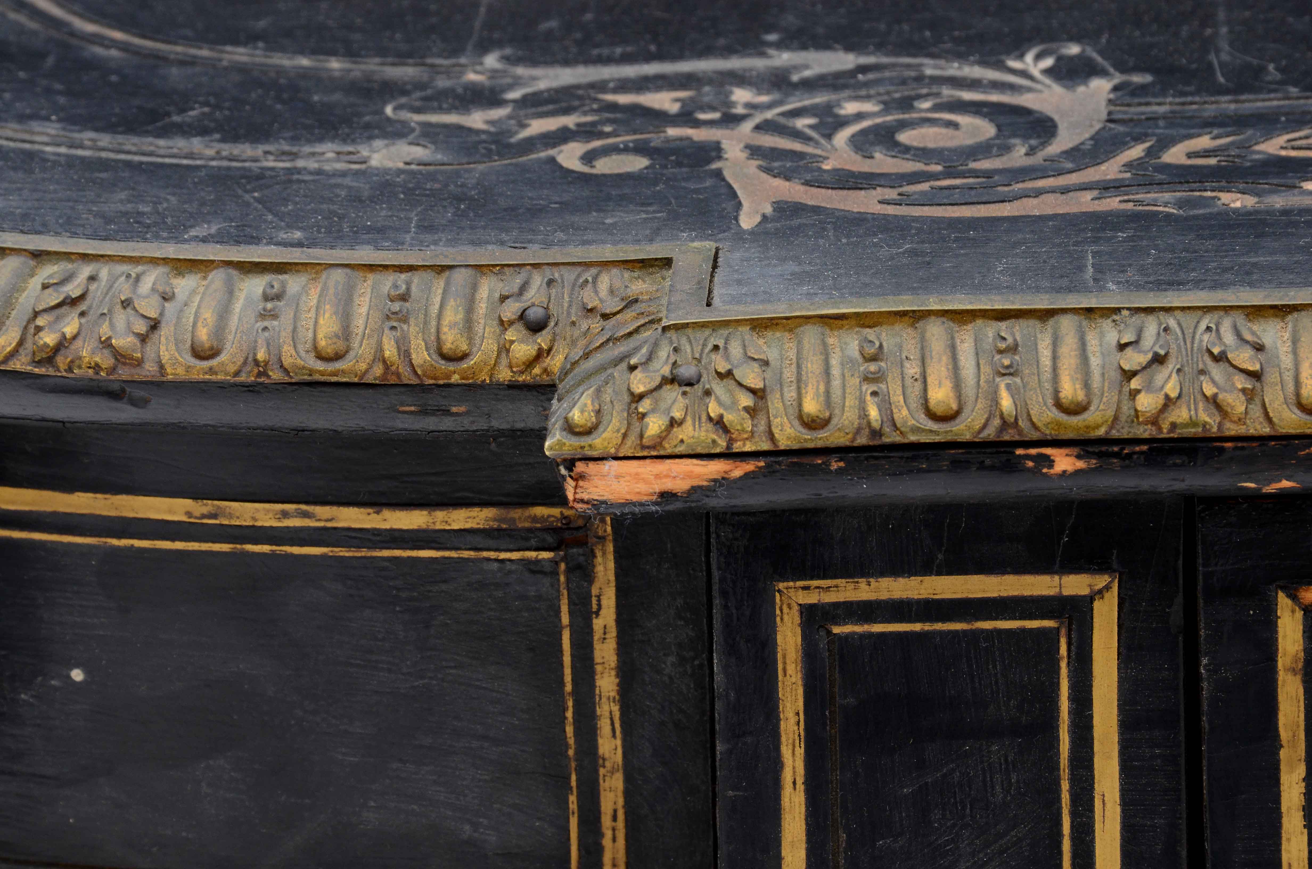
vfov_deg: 6.5
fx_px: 7637
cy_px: 434
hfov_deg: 9.8
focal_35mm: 210
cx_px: 656
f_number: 16
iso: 400
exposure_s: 1/80
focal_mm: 140
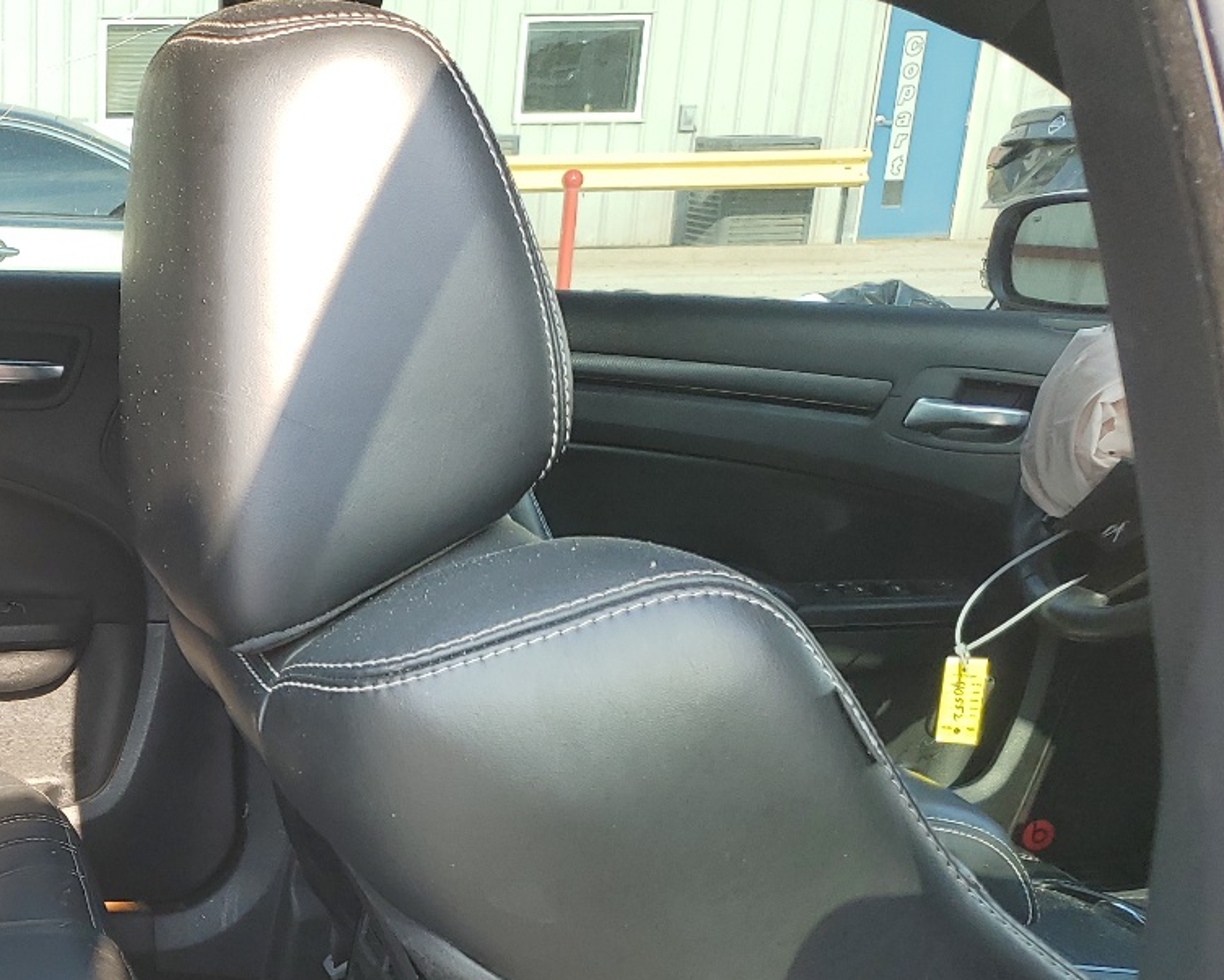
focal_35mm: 54
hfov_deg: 31.5
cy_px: 894
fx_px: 1957
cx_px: -59
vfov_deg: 27.1
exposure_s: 1/333
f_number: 1.5
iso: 50
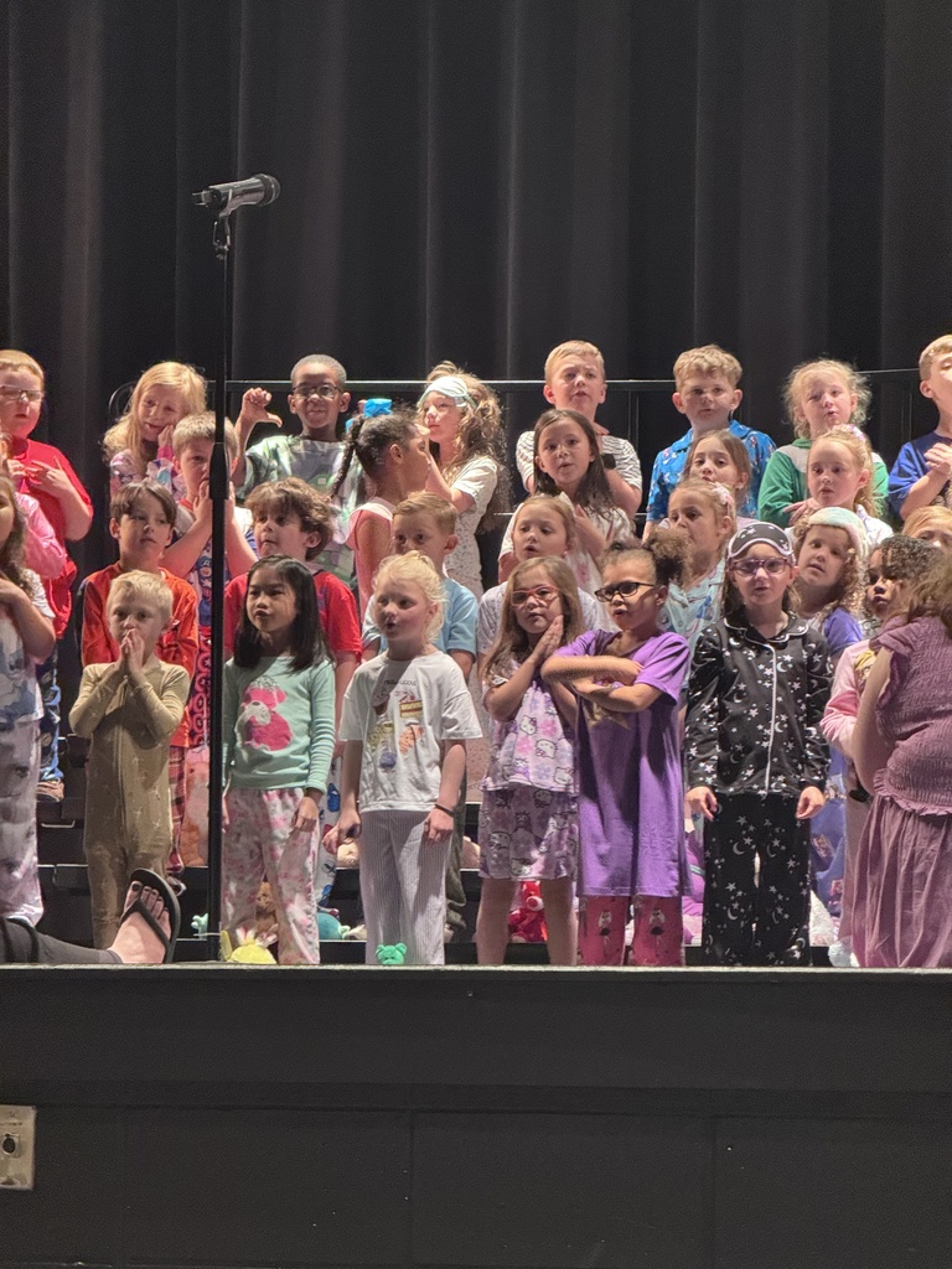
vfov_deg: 16.4
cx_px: 476
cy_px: 634
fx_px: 4400
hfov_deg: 12.3
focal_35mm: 120
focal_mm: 15.66
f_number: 2.8
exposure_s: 1/40
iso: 800
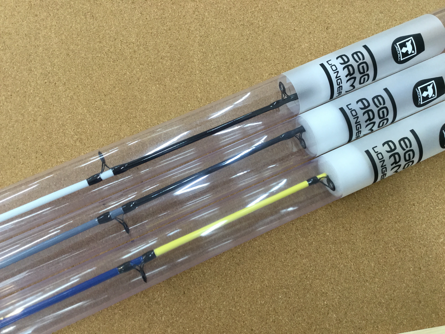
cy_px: 167
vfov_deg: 45.4
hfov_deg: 58.4
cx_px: 222
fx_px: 399
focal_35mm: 31
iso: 32
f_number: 2.4
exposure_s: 1/30
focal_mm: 3.3
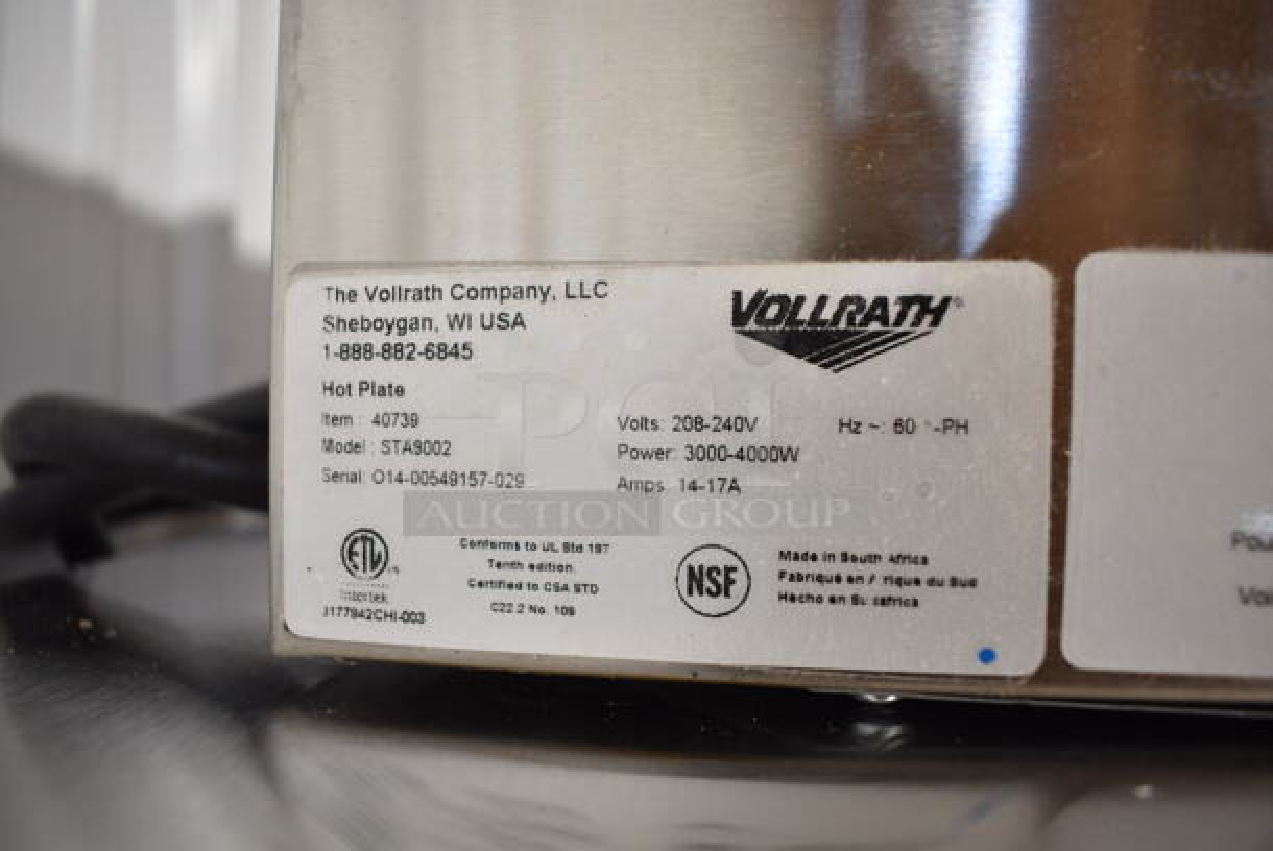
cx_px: 636
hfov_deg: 67.3
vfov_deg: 48.0
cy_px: 426
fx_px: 956
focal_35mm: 27
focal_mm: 18
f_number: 3.5
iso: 450
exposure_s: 1/30
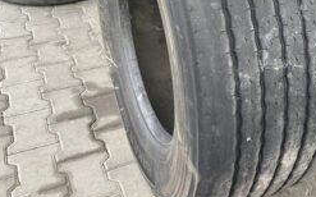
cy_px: 39
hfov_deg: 40.6
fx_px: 413
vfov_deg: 26.3
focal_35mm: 48
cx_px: 241
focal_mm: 4.25
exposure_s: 1/100
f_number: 1.8
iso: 80
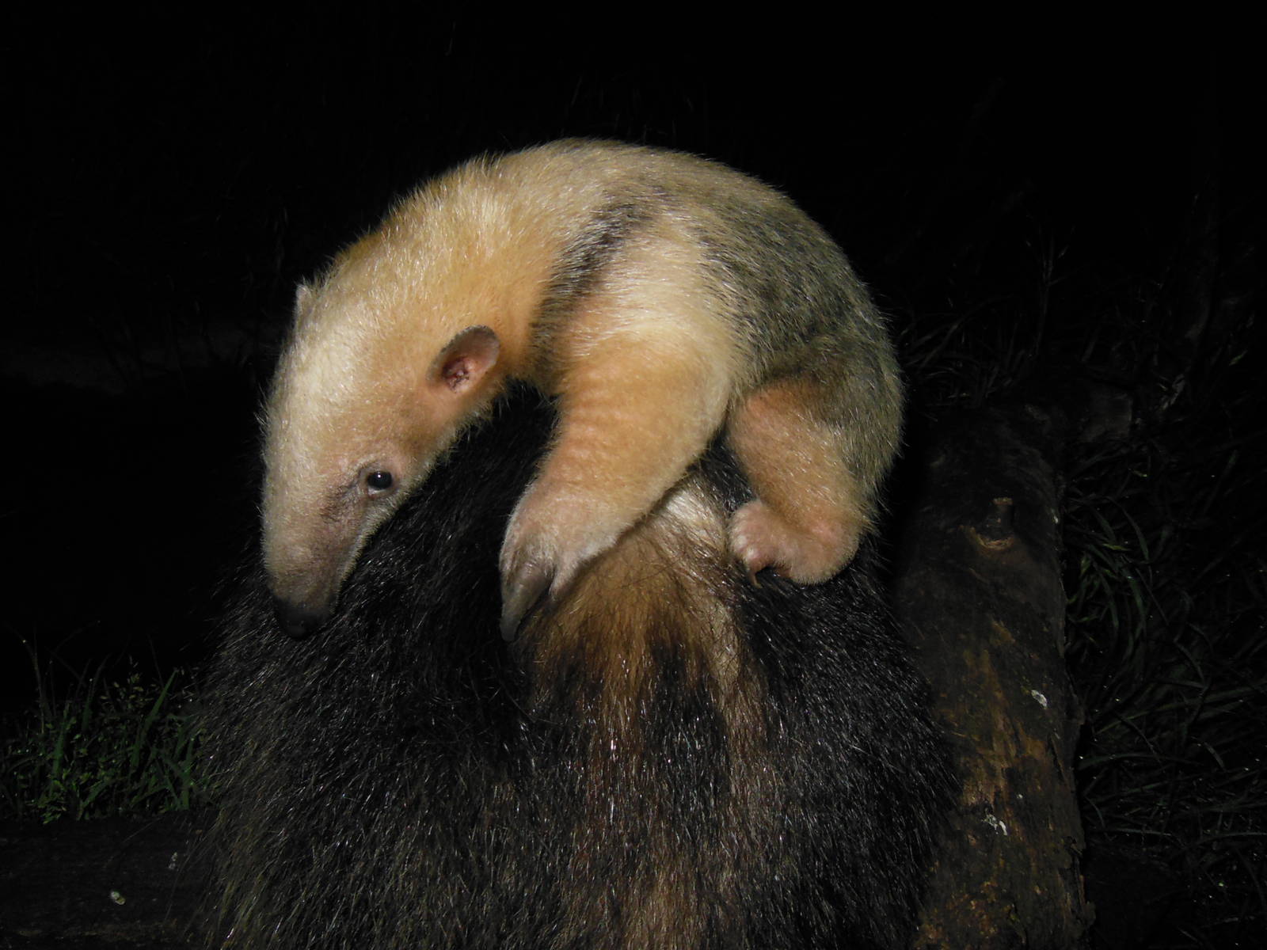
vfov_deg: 54.9
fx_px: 915
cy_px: 475
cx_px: 634
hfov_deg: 69.4
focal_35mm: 25
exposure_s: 1/25
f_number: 7
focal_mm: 4.5
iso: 400
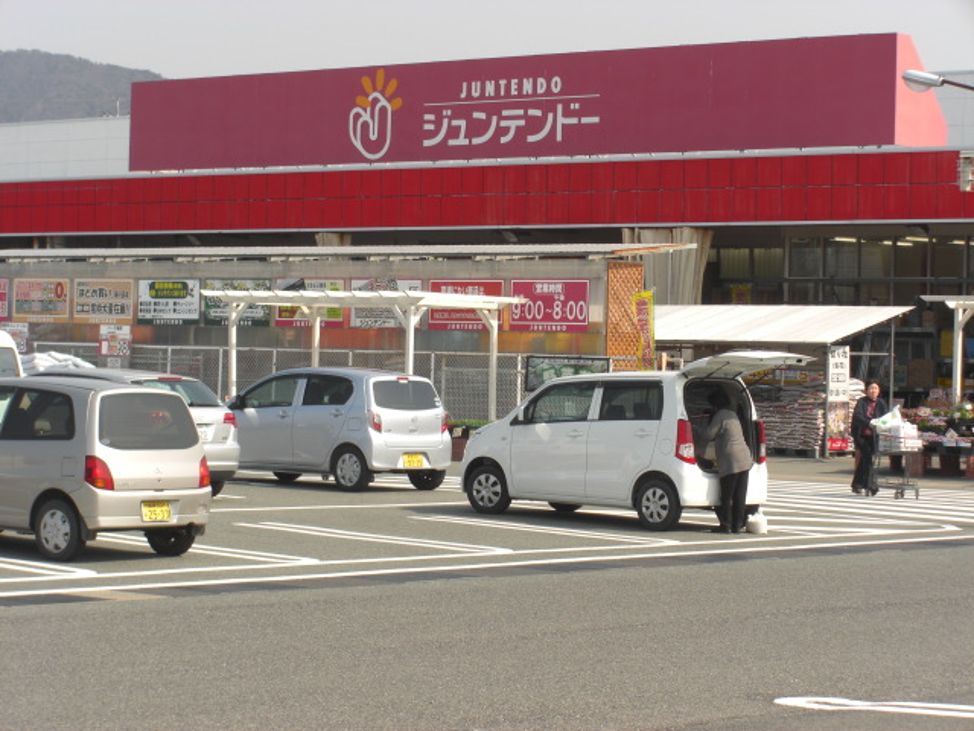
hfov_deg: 17.3
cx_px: 487
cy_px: 366
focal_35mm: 114
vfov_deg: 13.0
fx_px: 3208
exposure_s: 1/250
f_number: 7.4
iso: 80
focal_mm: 23.7
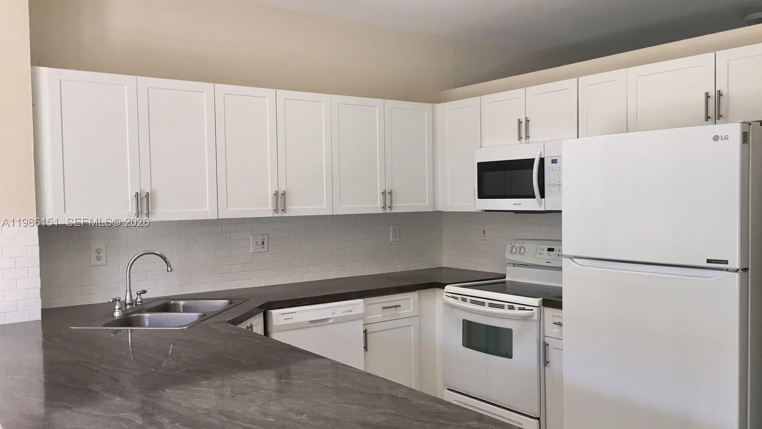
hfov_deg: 61.0
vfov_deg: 36.7
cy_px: 223
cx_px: 385
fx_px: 647
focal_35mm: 32
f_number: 2.2
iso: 25
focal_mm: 4.15
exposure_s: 1/40
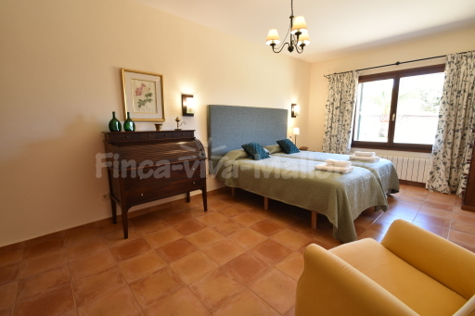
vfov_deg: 77.3
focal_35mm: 15
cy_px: 158
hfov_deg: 100.4
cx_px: 238
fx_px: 198
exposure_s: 1/3
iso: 100
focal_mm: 10
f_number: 8
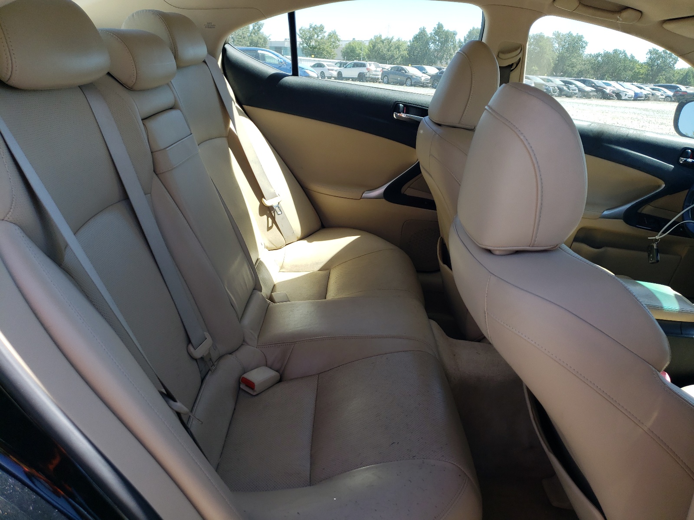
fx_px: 521
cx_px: 347
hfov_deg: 67.3
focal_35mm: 26
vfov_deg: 53.1
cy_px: 260
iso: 50
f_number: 1.5
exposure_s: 1/625
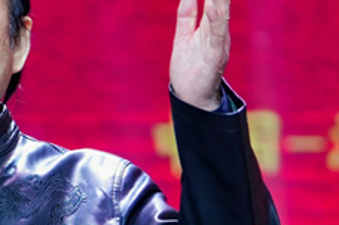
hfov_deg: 3.3
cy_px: 174
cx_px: -42
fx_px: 5798
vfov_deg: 2.2
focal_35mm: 617
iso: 1250
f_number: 5
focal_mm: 156
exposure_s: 1/161
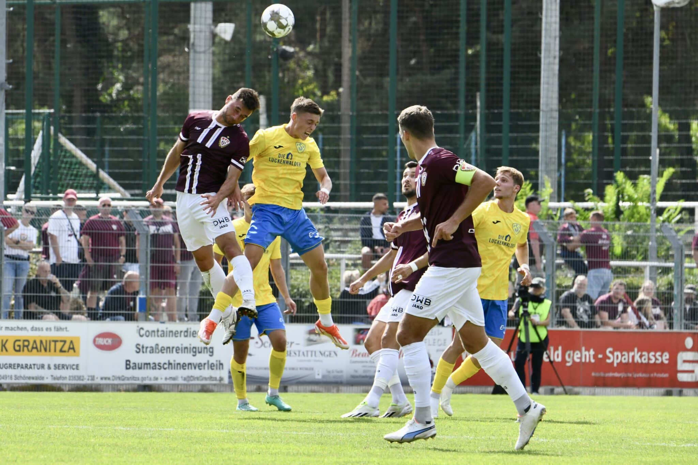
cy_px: 232
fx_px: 6203
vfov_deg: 4.3
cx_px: 349
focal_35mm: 320
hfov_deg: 6.4
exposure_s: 1/1600
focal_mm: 320
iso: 2000
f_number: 11
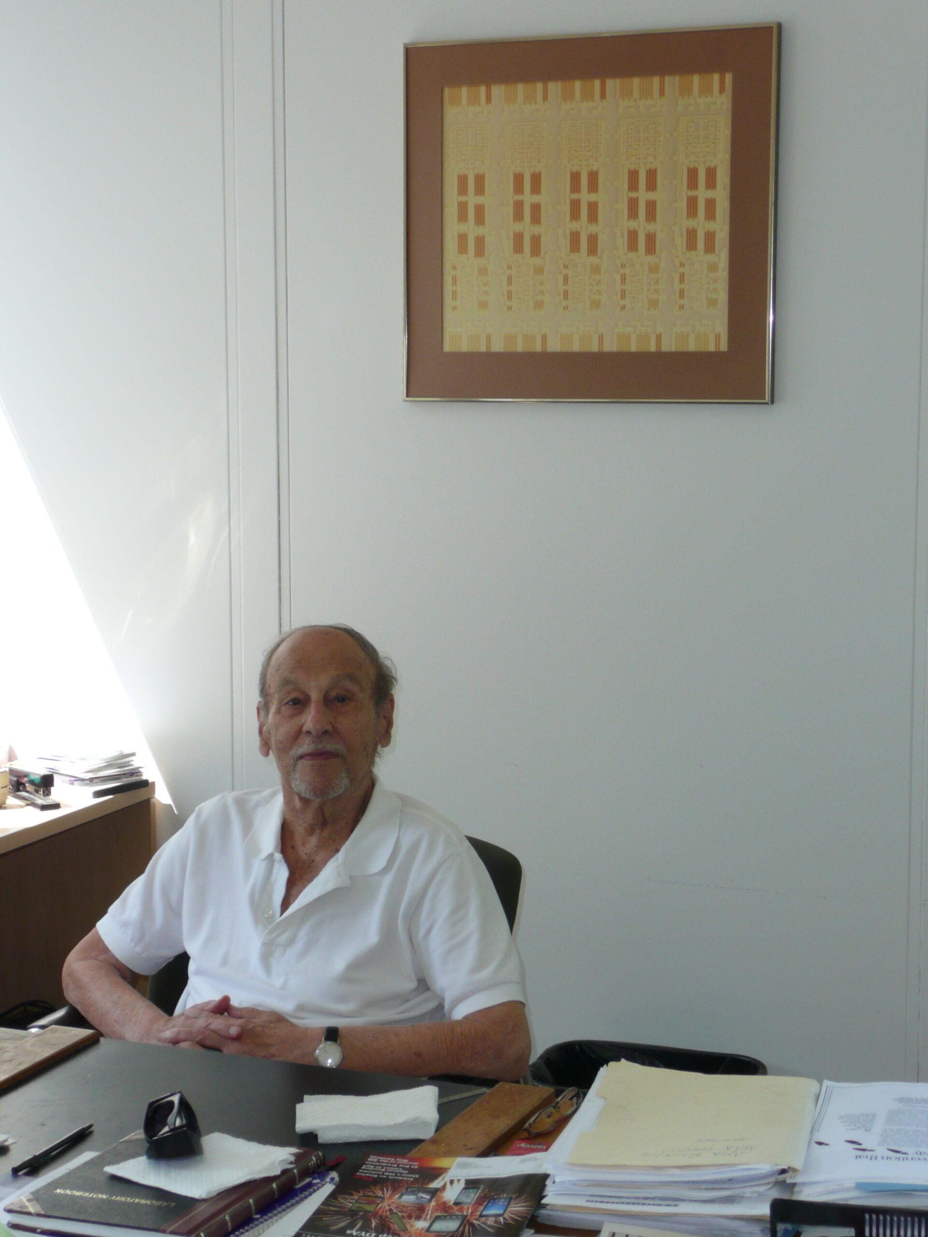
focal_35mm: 67
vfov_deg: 29.0
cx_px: 464
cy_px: 618
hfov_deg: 21.9
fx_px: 2395
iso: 125
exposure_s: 1/30
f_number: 4.5
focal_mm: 11
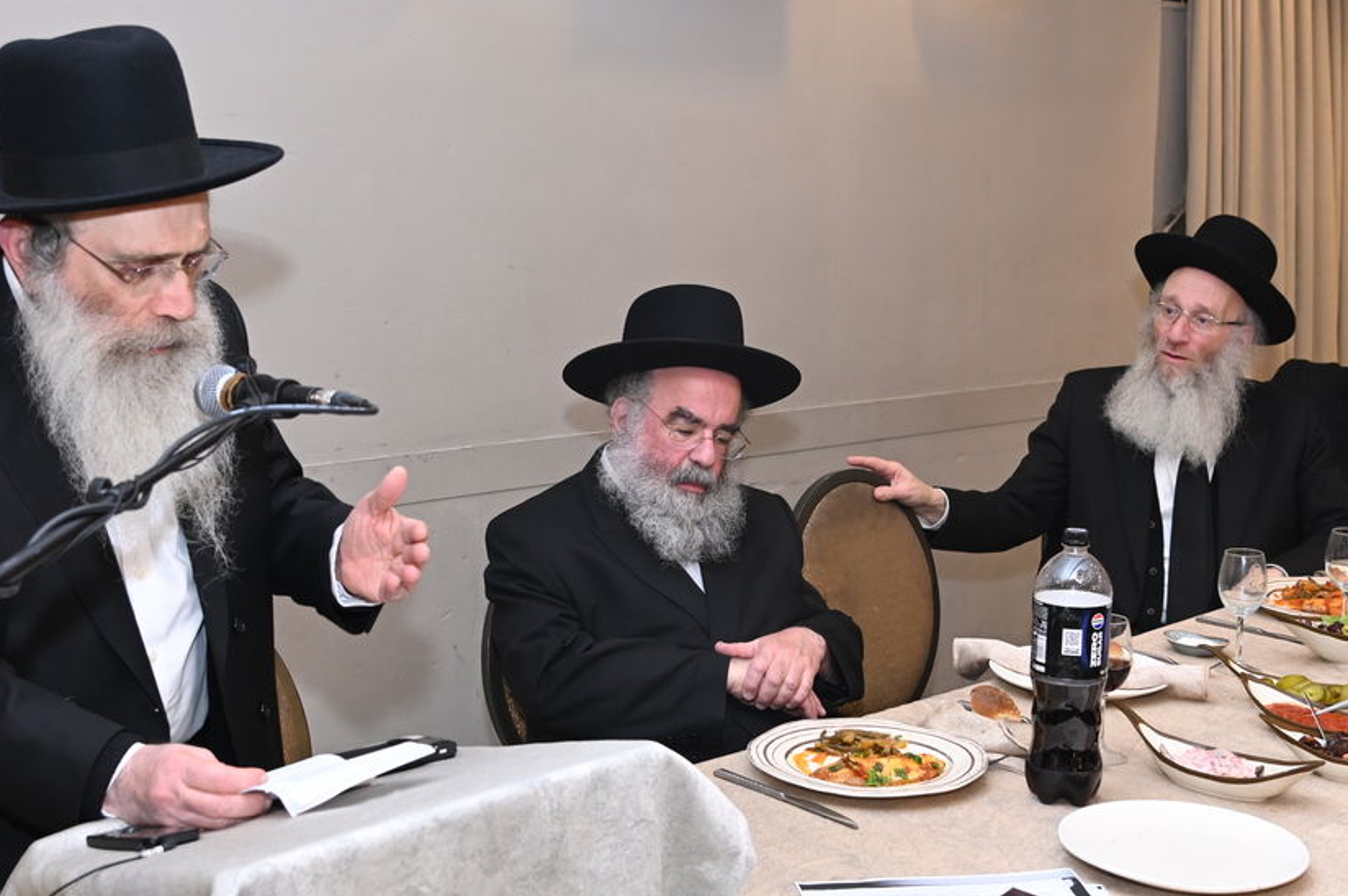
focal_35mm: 51
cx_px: 664
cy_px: 440
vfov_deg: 26.4
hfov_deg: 38.9
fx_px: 1908
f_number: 4.5
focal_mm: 30
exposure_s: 1/160
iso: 2000
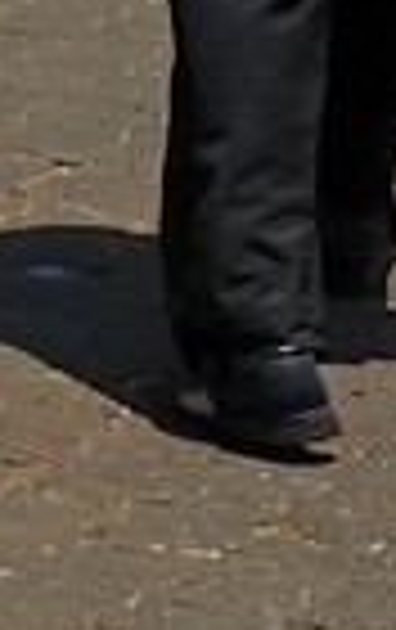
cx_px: -2241
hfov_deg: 3.0
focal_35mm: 395
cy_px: -1593
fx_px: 6793
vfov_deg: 4.9
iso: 200
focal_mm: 34
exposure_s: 1/400
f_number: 10
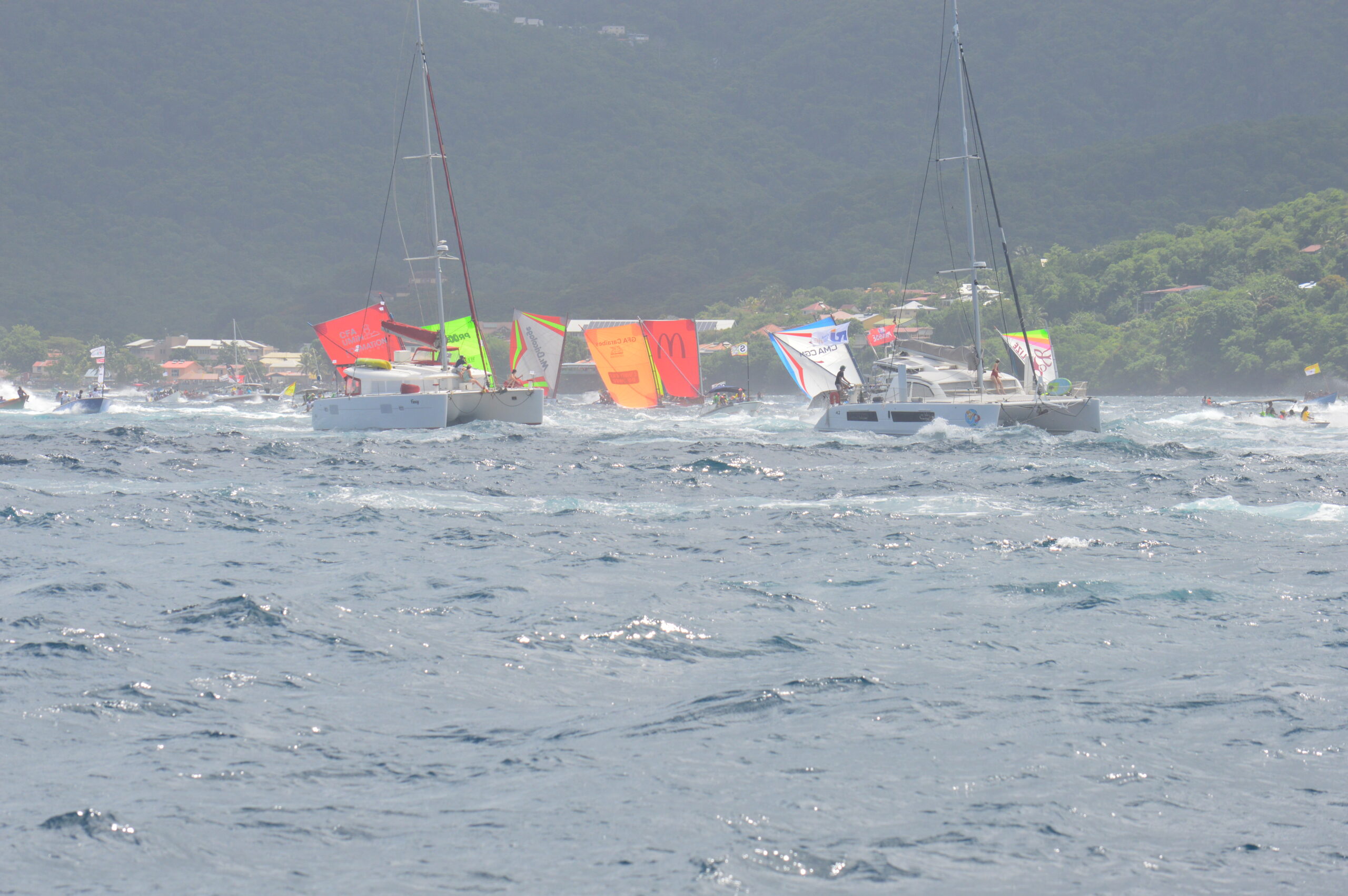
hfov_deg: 10.6
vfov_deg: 7.0
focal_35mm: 195
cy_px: 448
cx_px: 674
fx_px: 7295
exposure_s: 1/500
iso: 360
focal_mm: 130
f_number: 11
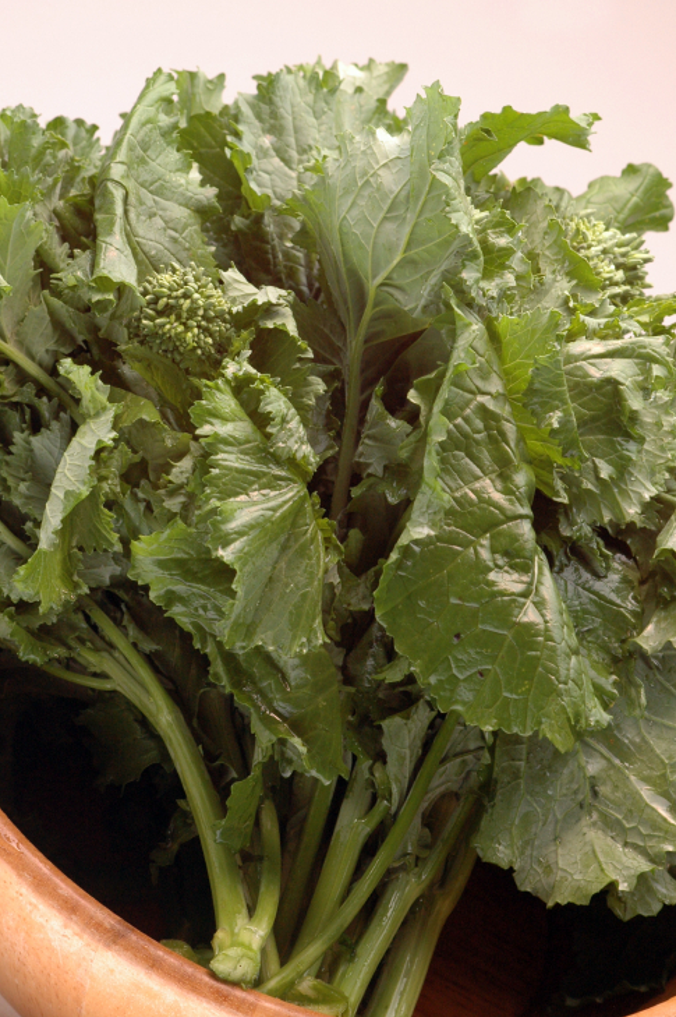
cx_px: 349
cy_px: 537
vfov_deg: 11.2
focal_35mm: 184
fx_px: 5178
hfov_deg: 7.5
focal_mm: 105
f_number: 13
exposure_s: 1/180
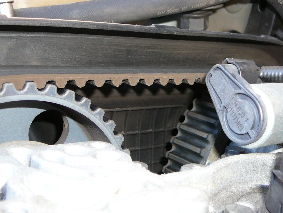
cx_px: 142
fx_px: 458
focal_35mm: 56
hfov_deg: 34.3
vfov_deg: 26.1
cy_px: 106
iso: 200
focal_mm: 6.7
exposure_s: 1/30
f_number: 3.2
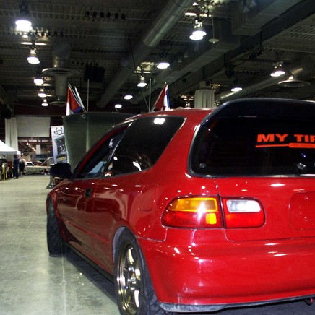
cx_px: 202
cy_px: 212
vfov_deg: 35.7
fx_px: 484
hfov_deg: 35.8
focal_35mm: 47
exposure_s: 1/45
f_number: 2.8
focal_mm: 7.59
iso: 200
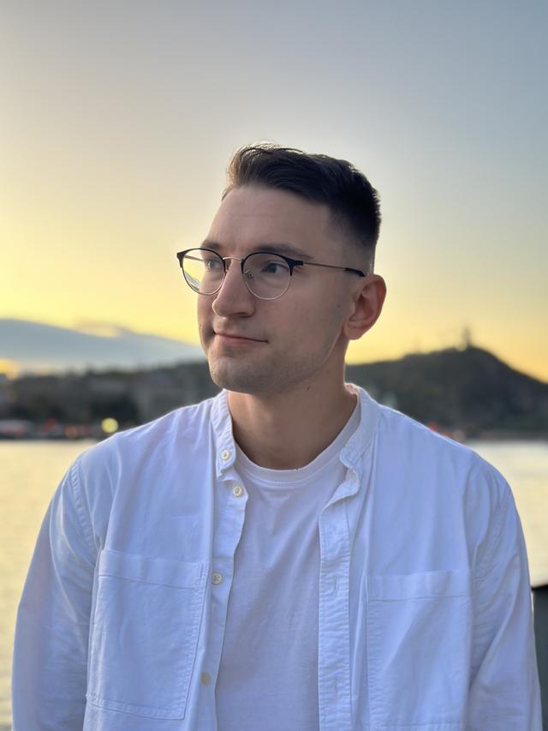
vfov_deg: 39.7
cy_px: 366
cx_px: 274
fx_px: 1013
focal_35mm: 48
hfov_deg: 30.3
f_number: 1.78
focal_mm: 6.86
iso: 125
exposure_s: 1/78
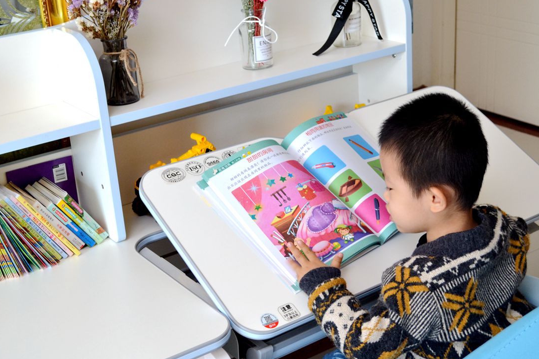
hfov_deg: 35.6
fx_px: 838
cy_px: 164
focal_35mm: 56
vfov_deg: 24.2
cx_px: 265
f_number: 4.5
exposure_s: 1/80
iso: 400
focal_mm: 30
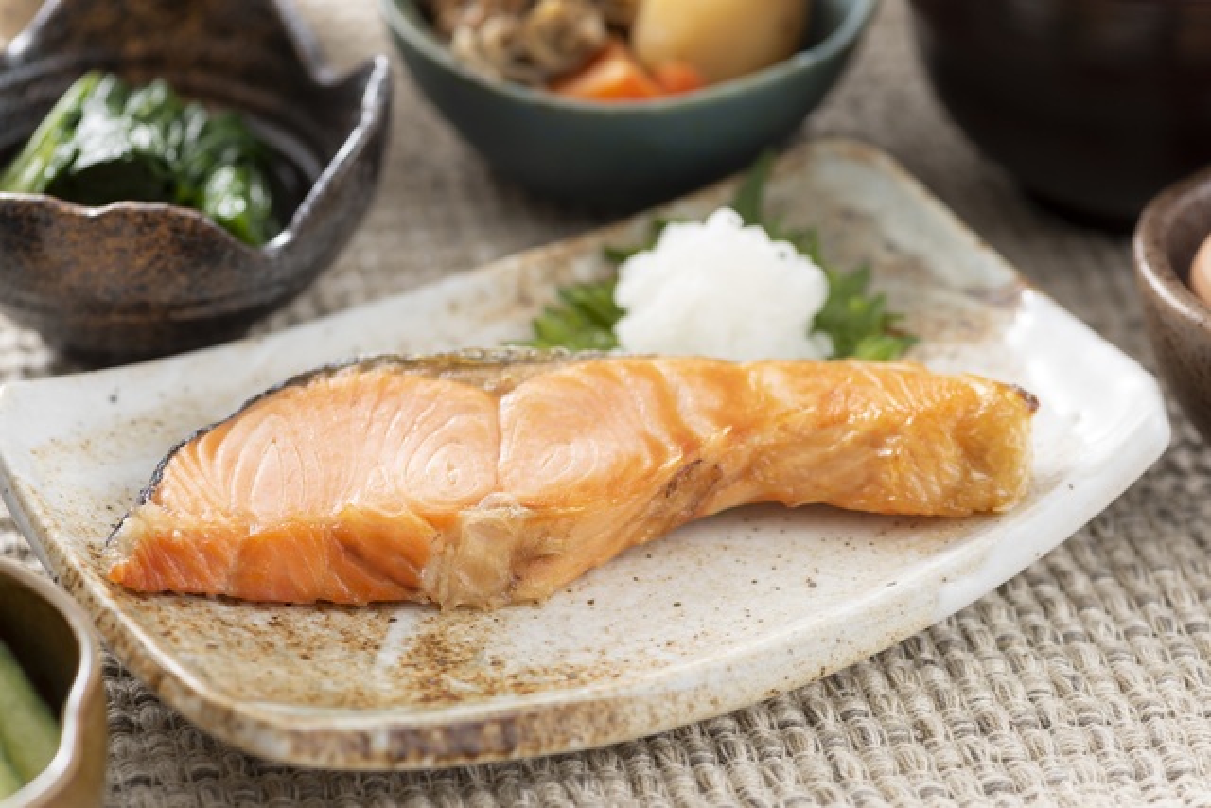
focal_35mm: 105
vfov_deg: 13.0
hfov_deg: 19.5
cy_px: 404
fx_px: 3533
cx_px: 606
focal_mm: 105
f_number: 5.6
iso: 50
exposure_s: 1/160
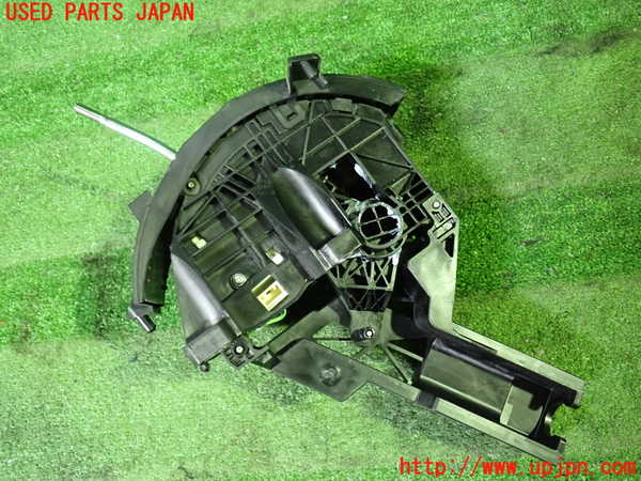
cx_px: 320
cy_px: 240
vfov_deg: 46.8
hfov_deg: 60.0
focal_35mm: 30
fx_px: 556
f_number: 2.3
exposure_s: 1/30
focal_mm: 5.4
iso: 800
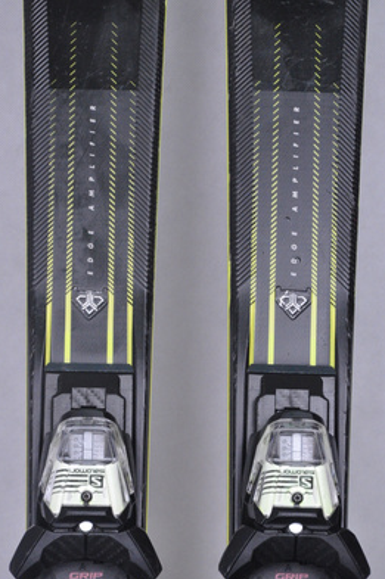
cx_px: 191
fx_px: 2904
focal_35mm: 181
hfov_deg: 7.6
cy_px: 270
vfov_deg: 11.4
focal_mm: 105
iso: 3200
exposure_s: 1/125
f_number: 8
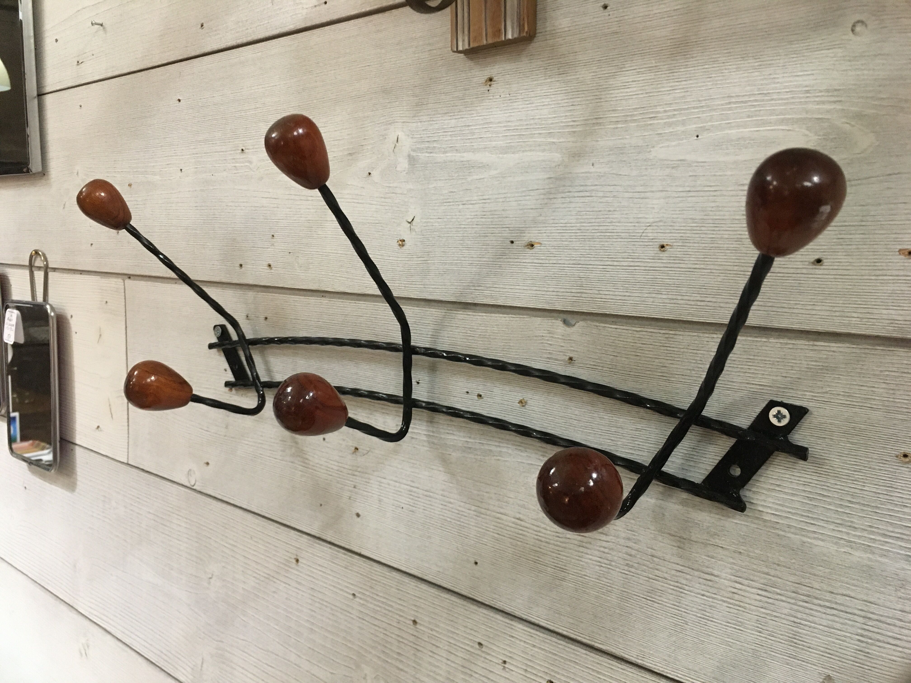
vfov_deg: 48.2
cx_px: 456
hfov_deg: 61.7
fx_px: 763
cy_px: 342
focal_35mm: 29
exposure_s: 1/25
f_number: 2.2
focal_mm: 4.15
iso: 200
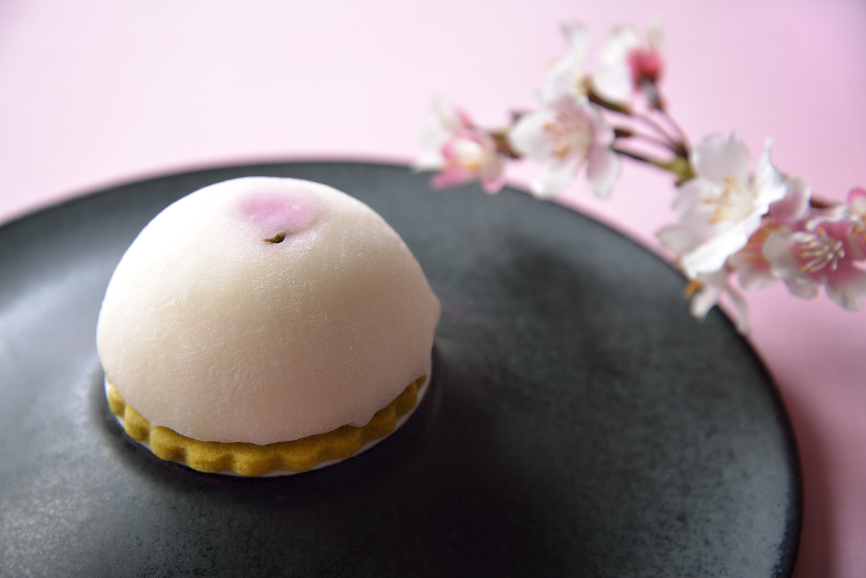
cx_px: 433
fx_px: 1925
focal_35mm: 80
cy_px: 289
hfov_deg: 25.4
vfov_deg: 17.1
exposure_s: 1/100
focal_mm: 80
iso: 200
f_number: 5.6
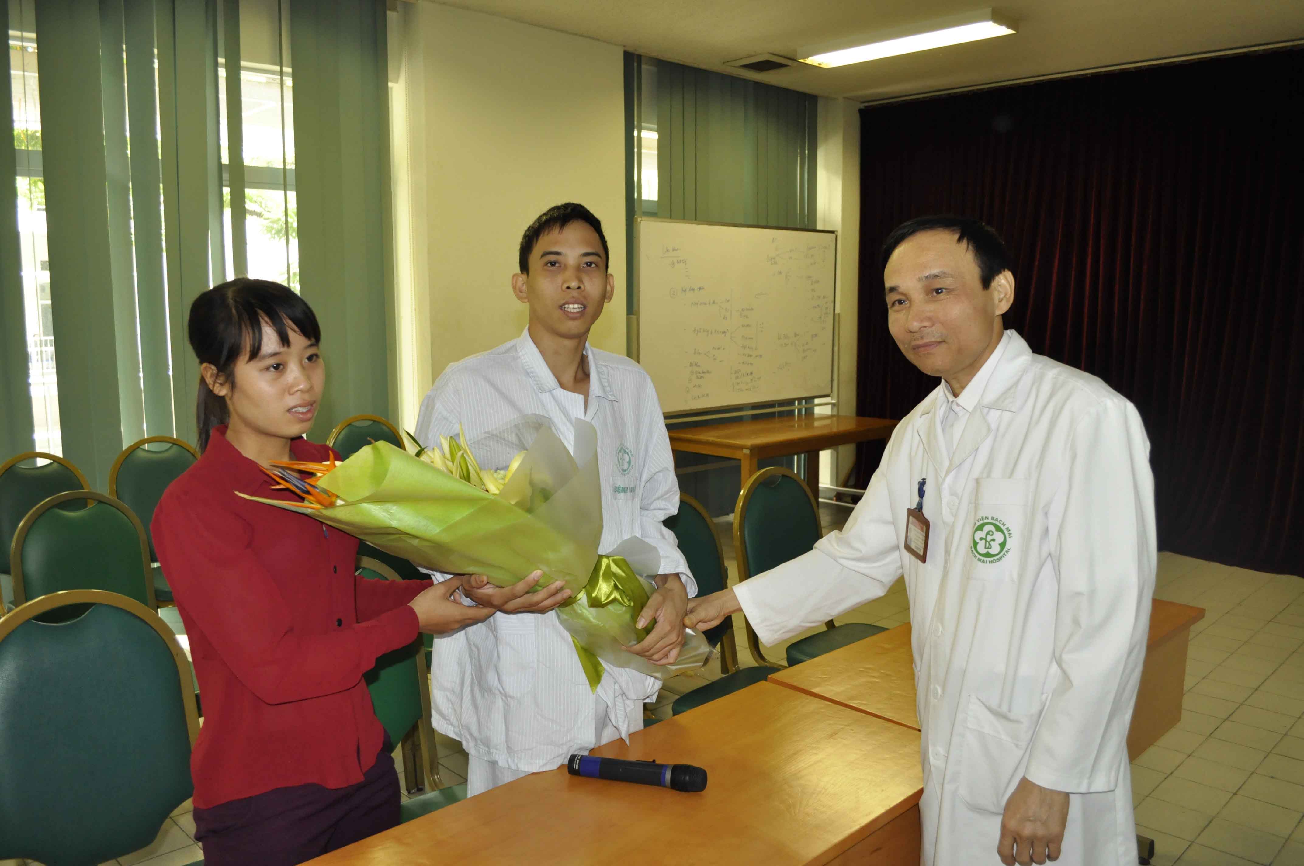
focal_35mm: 27
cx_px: 652
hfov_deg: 67.4
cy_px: 433
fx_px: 977
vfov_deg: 47.8
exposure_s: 1/60
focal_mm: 18
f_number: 5
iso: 1000
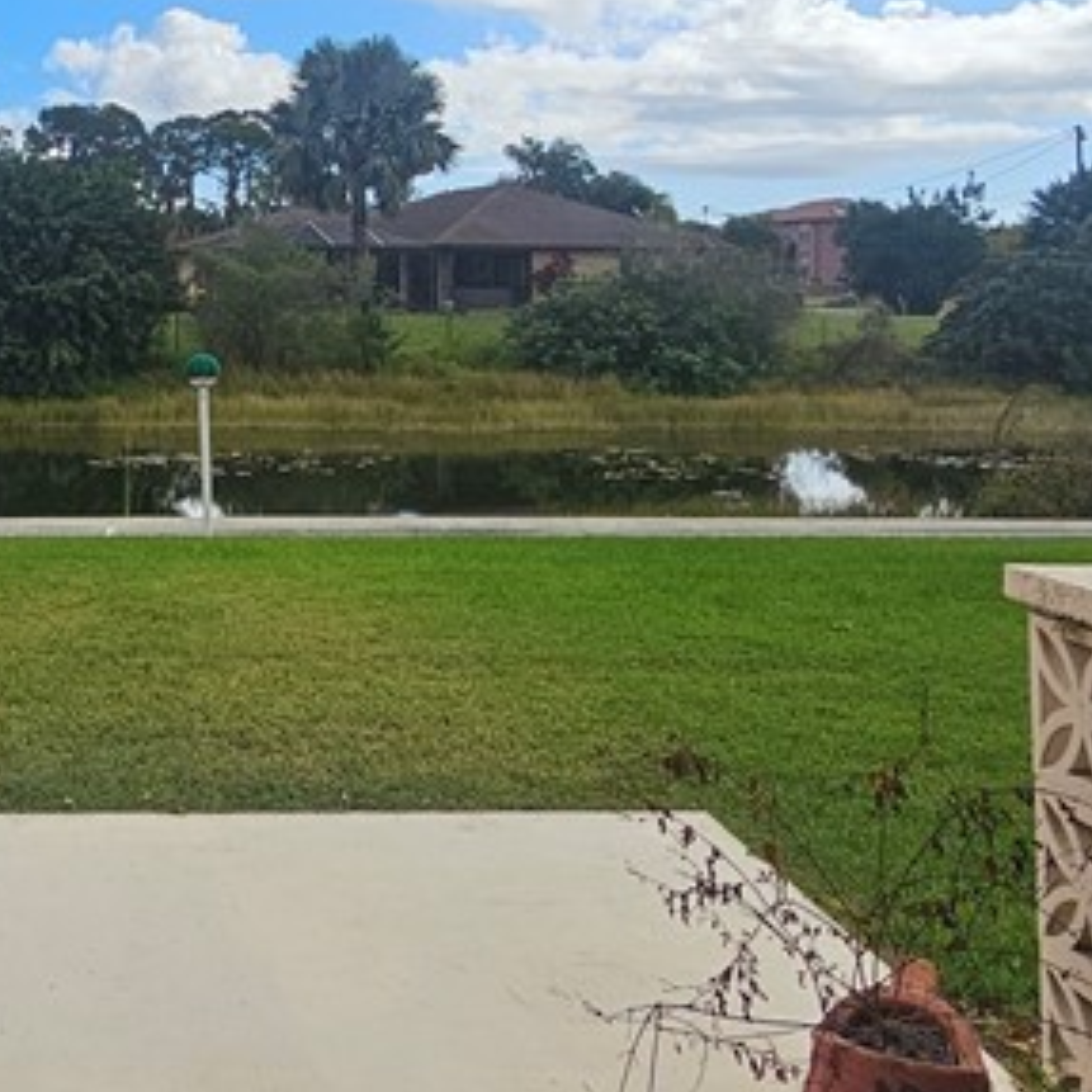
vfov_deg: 39.8
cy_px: 274
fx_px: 1463
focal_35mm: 41
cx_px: 129
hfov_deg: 38.4
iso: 50
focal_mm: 2.2
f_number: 2.2
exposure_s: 1/4043
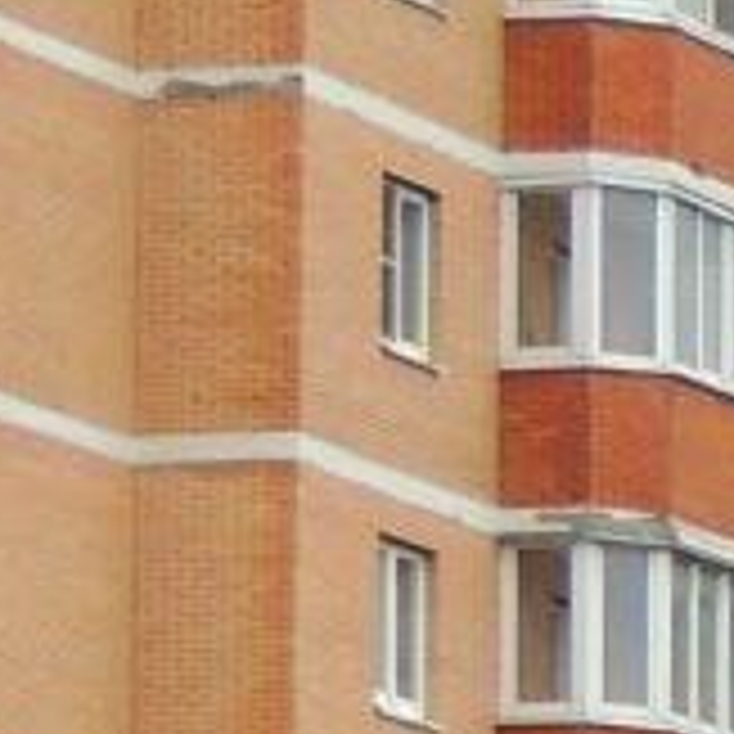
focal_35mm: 528
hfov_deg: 3.2
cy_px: 1304
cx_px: 2315
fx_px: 12667
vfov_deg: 3.3
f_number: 3.9
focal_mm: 13.3
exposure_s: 1/100
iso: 200
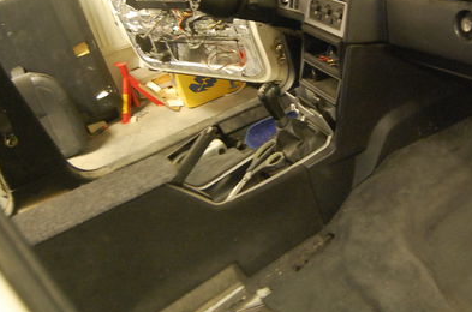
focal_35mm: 44
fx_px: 575
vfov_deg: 29.8
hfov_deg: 44.1
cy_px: 73
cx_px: 304
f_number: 3.5
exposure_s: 1/6
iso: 1600
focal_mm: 18
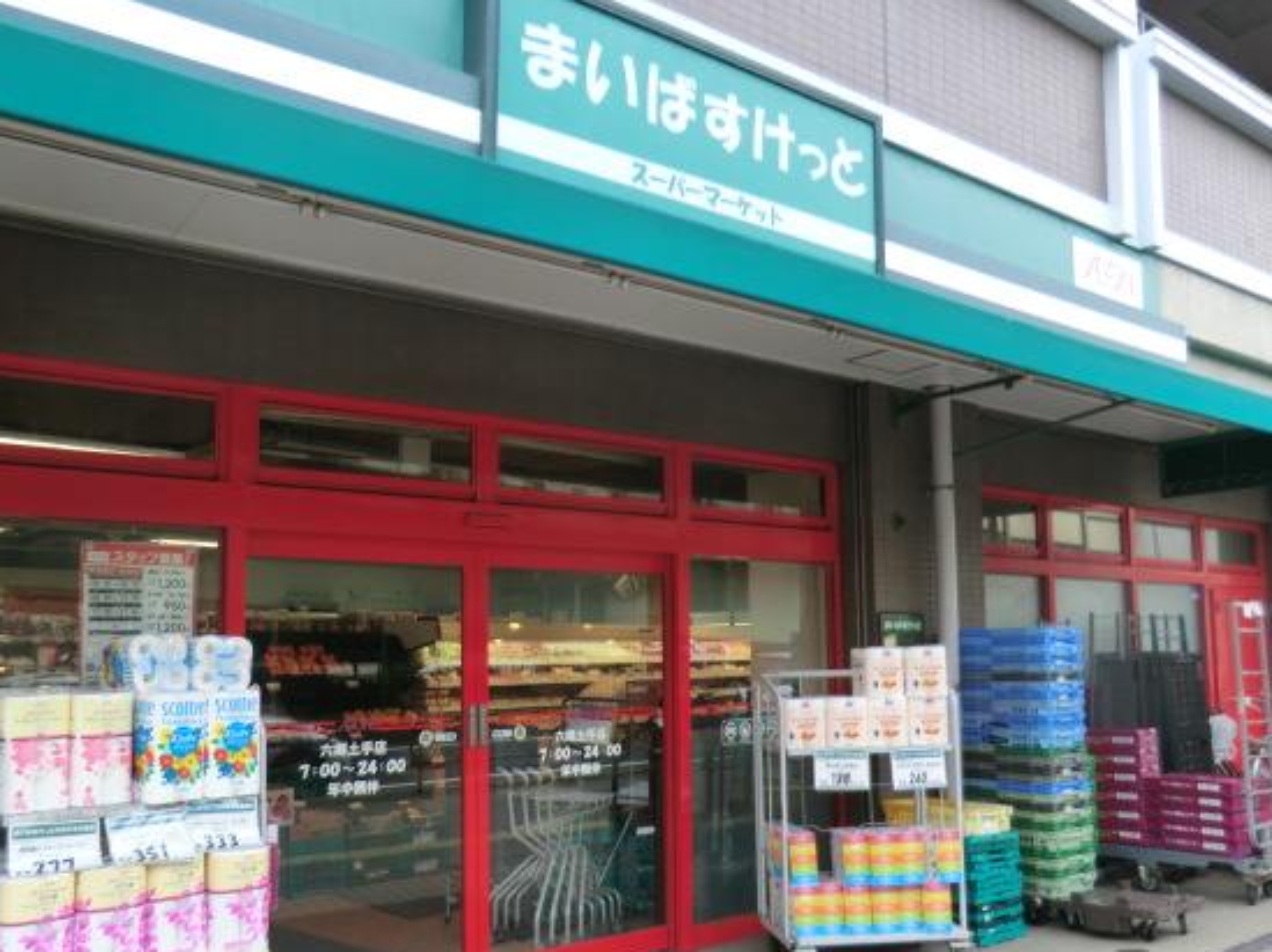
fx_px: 1028
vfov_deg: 49.5
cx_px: 538
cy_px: 554
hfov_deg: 63.1
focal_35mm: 28
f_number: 3.2
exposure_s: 1/60
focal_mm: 4.3
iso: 80
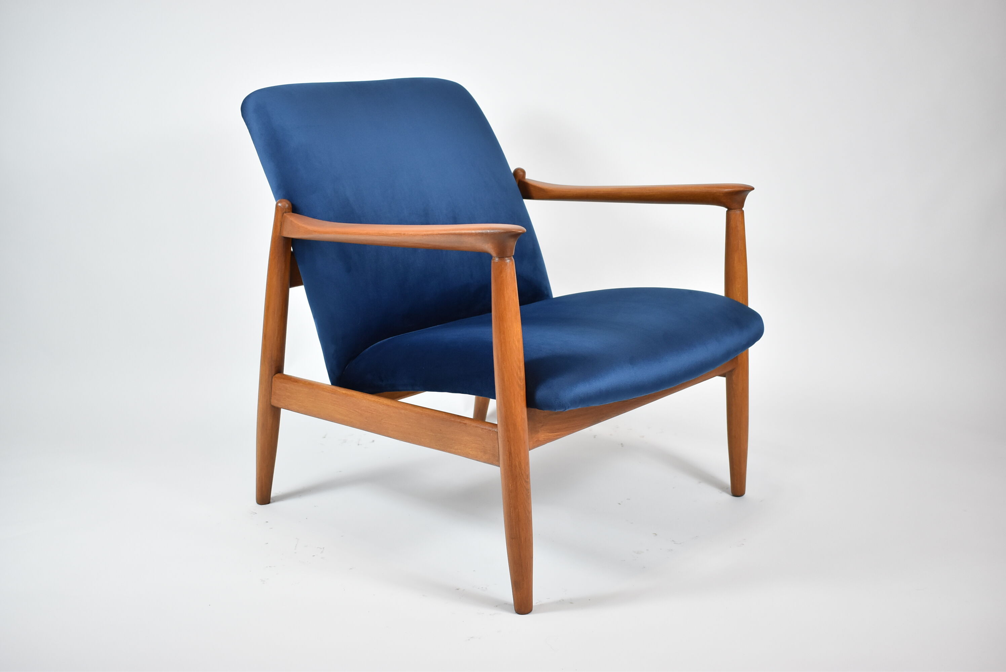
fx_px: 1133
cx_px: 503
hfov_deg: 47.9
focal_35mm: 40
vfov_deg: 33.1
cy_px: 336
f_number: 4
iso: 800
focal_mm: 27
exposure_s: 1/125
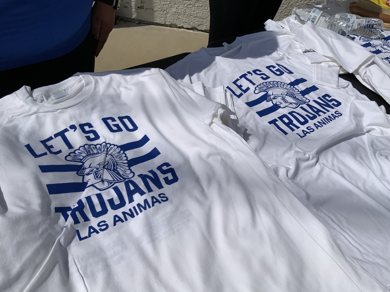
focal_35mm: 29
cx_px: 195
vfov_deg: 48.2
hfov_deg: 61.7
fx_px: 327
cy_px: 146
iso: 20
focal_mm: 3
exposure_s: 1/16393
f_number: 1.8
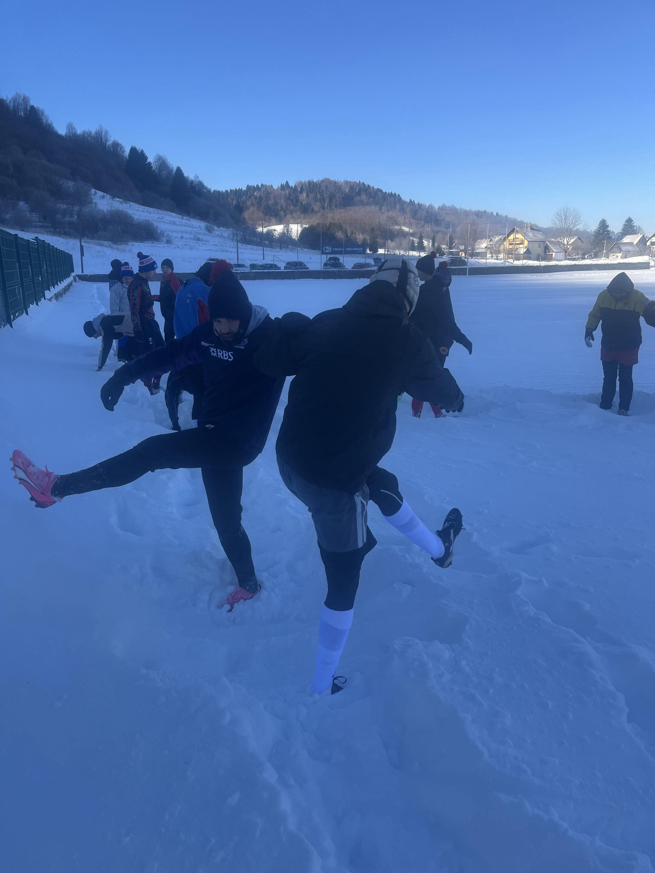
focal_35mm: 26
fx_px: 656
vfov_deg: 67.3
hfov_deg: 53.1
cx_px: 328
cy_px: 436
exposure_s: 1/2024
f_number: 1.6
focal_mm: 5.1
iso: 50
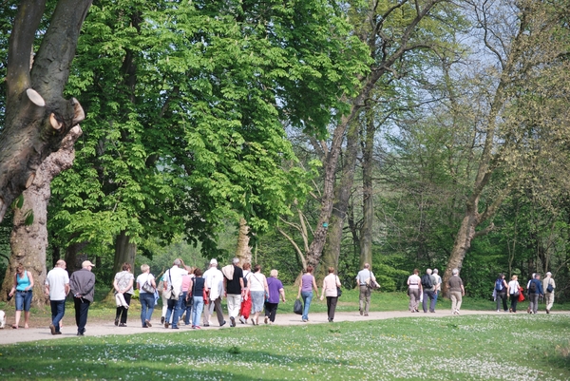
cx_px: 285
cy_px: 190
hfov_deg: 14.9
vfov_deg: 10.0
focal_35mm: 138
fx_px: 2187
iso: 140
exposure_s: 1/500
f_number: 4.5
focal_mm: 92
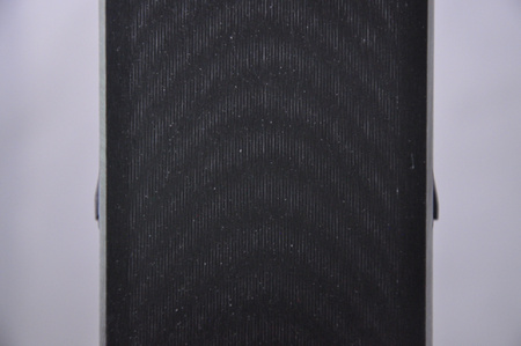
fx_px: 2277
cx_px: 260
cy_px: 173
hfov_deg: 13.1
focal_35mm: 158
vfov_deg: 8.7
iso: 3200
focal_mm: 105
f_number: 8
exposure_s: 1/125
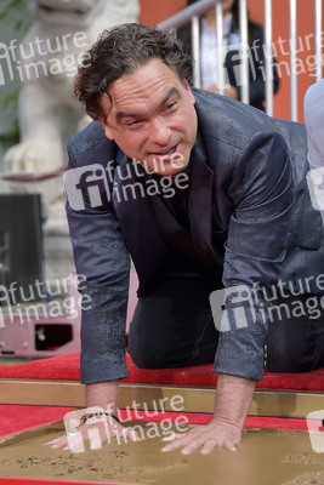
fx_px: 1322
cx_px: 162
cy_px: 242
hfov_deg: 14.0
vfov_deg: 20.8
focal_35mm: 98
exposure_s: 1/250
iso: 160
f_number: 5.3
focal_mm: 98
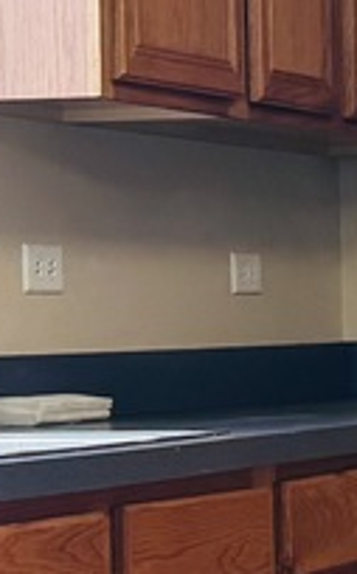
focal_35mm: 180
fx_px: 2810
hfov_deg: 7.0
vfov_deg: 11.7
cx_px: 722
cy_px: 298
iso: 250
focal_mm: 6.76
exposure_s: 1/60
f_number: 1.78
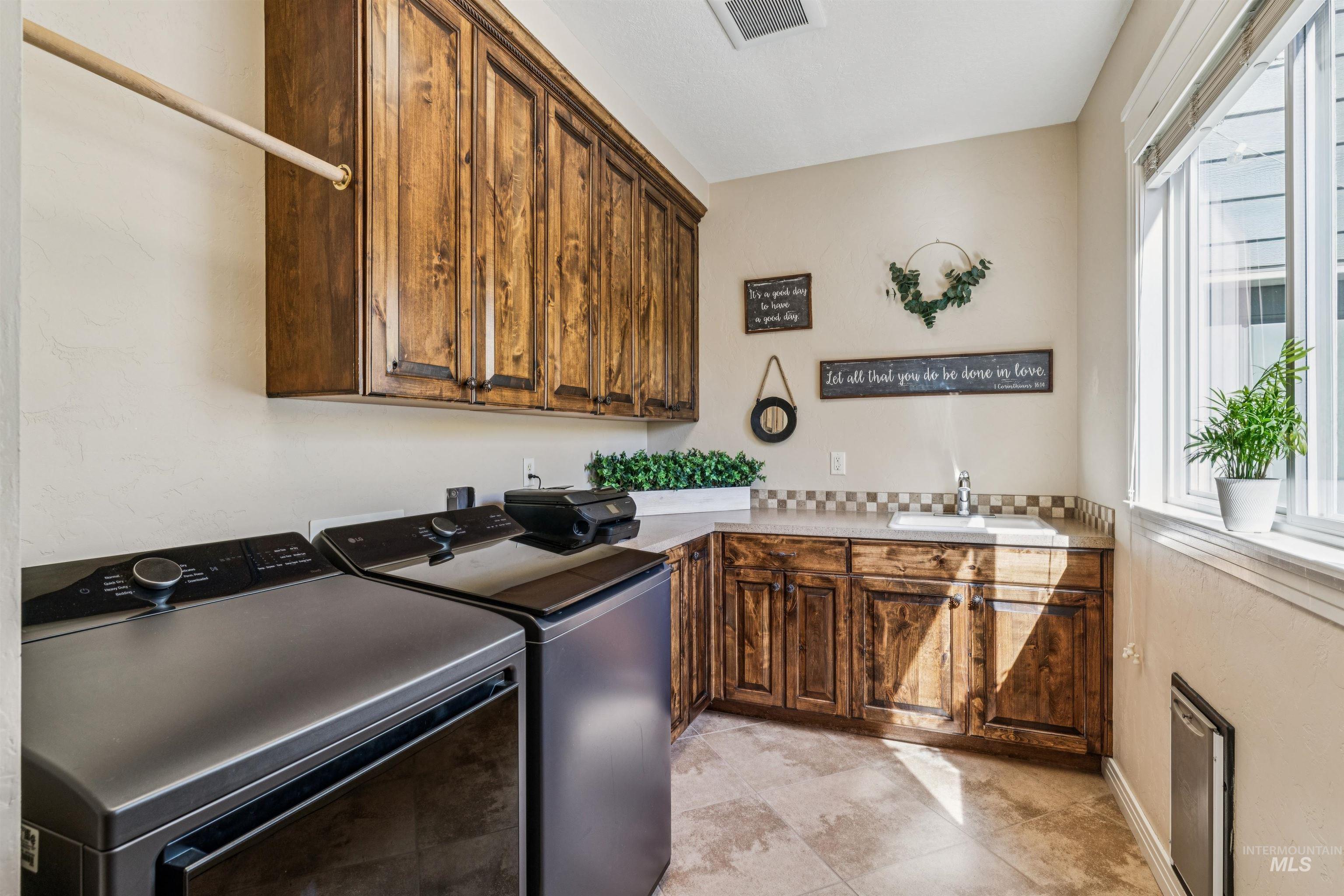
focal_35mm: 17
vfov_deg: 70.1
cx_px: 672
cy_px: 448
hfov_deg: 92.9
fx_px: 638
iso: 400
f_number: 13
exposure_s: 1/13
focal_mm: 17.1
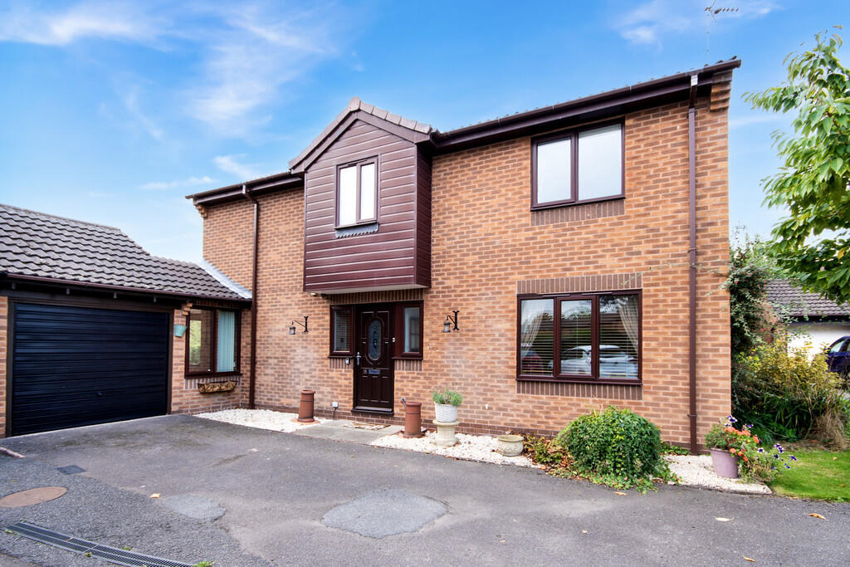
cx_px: 425
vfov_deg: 73.8
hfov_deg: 96.7
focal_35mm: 16
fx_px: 378
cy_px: 284
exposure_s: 1/13
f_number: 8
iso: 100
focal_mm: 11
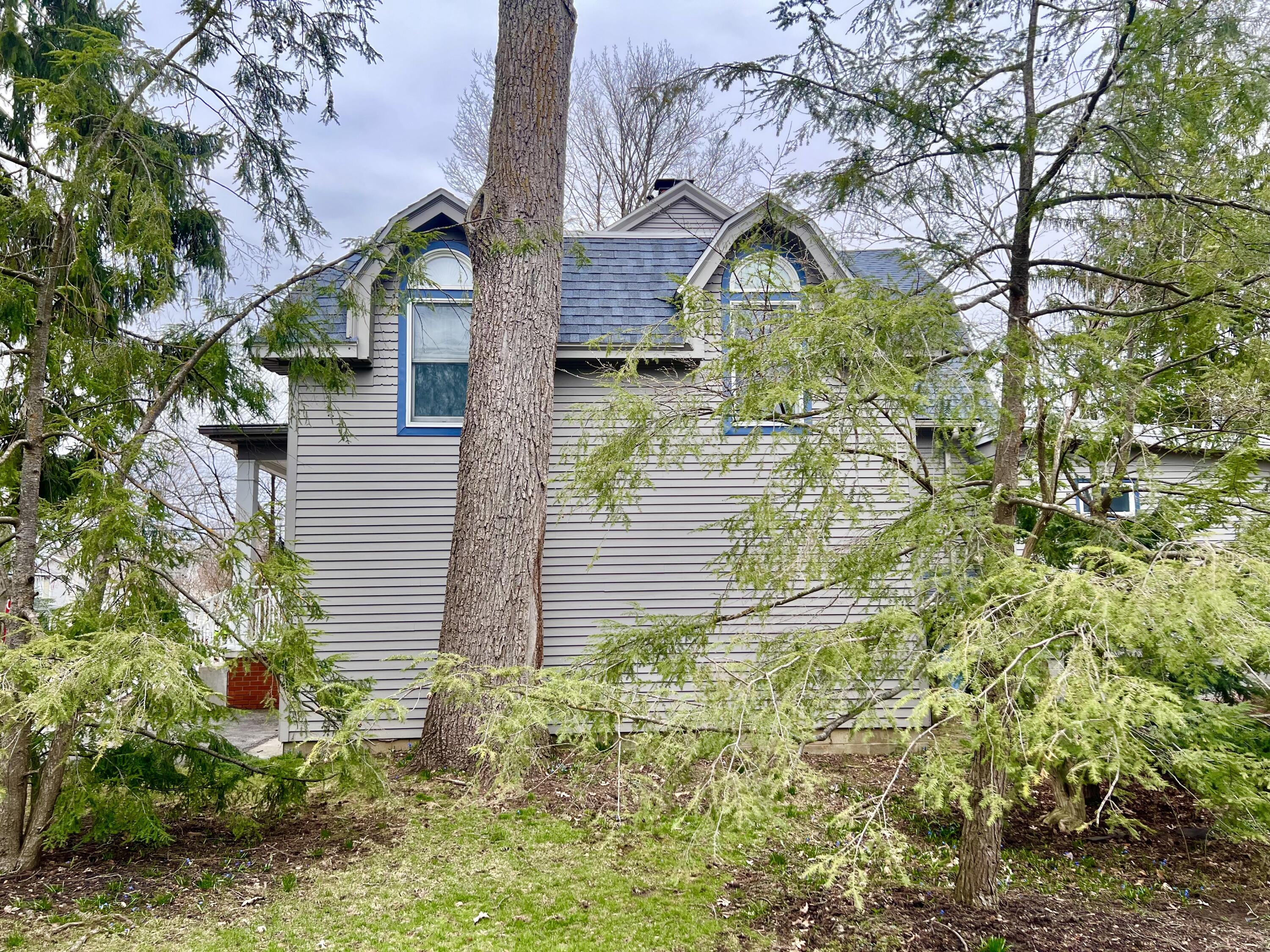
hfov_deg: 67.3
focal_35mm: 26
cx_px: 635
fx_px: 954
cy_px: 476
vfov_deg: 53.1
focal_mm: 5.7
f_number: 1.5
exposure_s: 1/1224
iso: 50
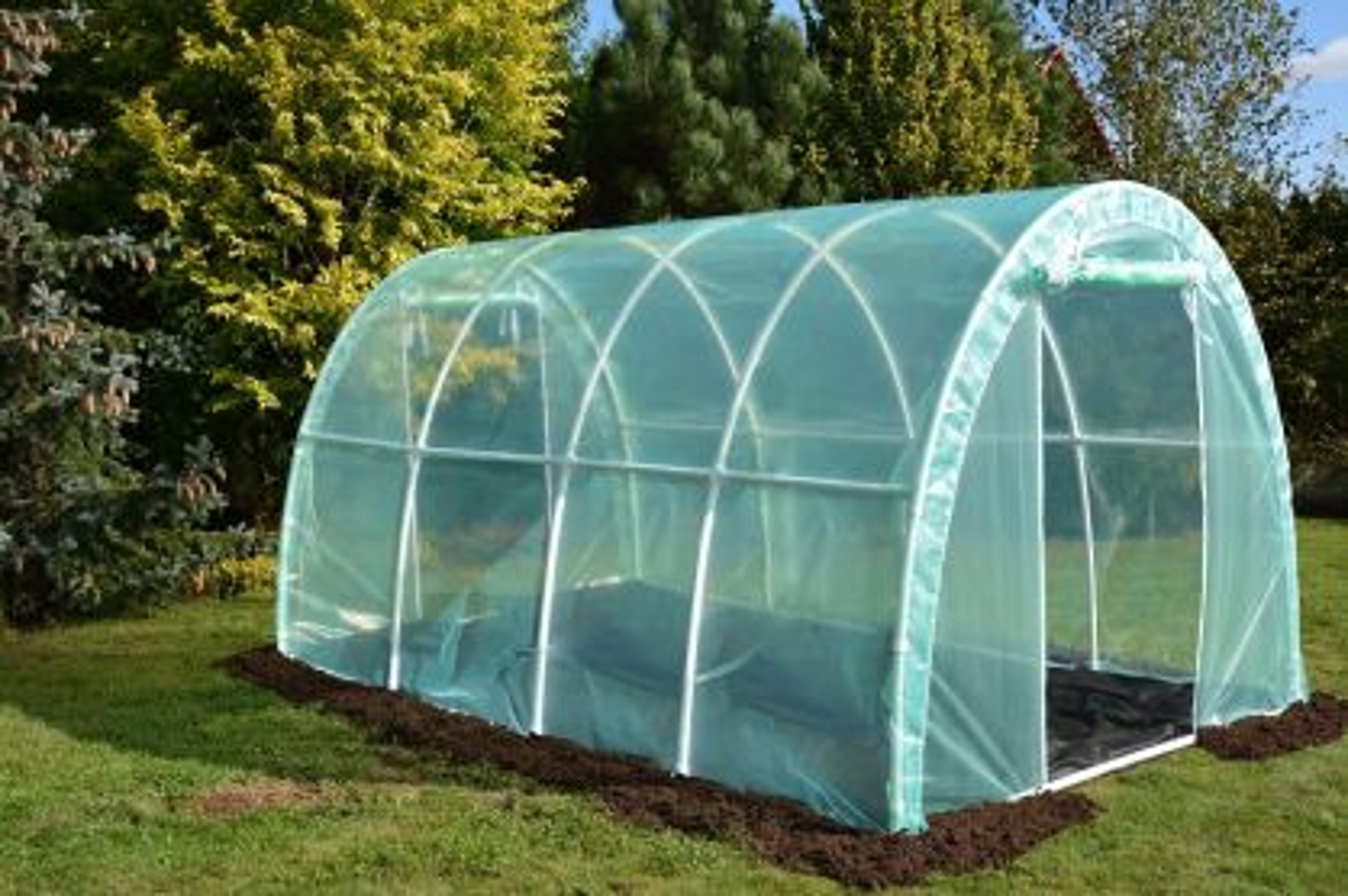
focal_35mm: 38
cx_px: 674
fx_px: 1403
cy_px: 448
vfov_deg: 35.4
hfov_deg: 51.3
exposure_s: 1/250
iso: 125
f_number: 8
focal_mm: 25
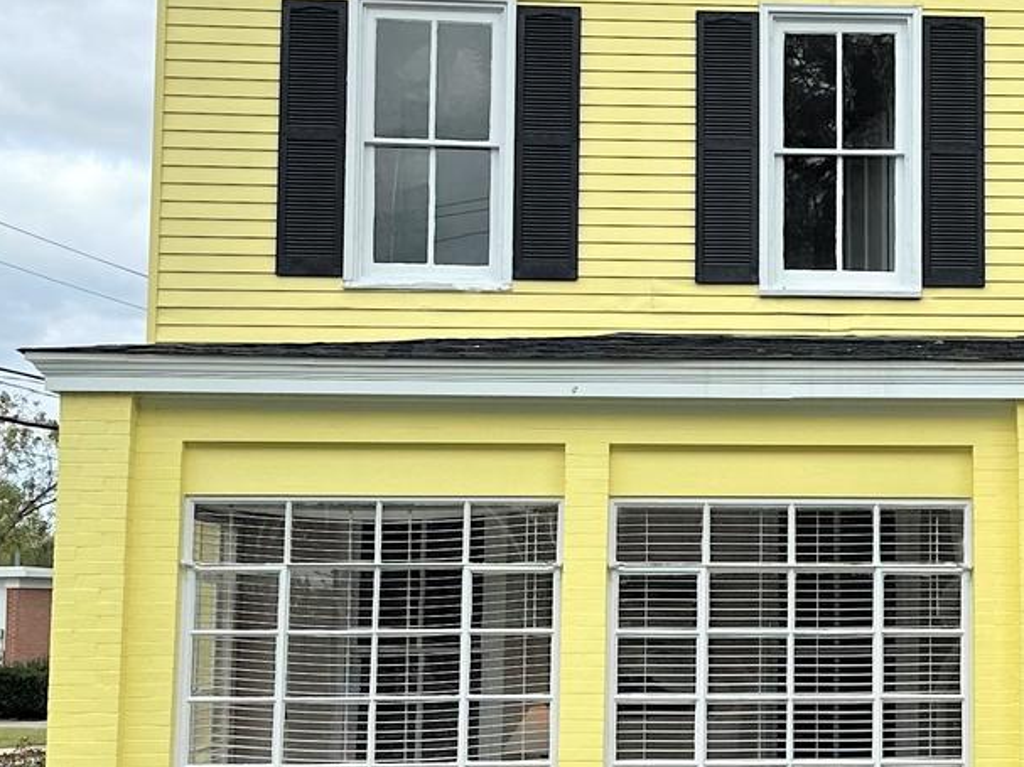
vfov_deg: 18.2
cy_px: 398
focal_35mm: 81
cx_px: 911
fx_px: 2396
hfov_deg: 23.5
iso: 80
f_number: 1.78
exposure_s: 1/3356
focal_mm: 6.86
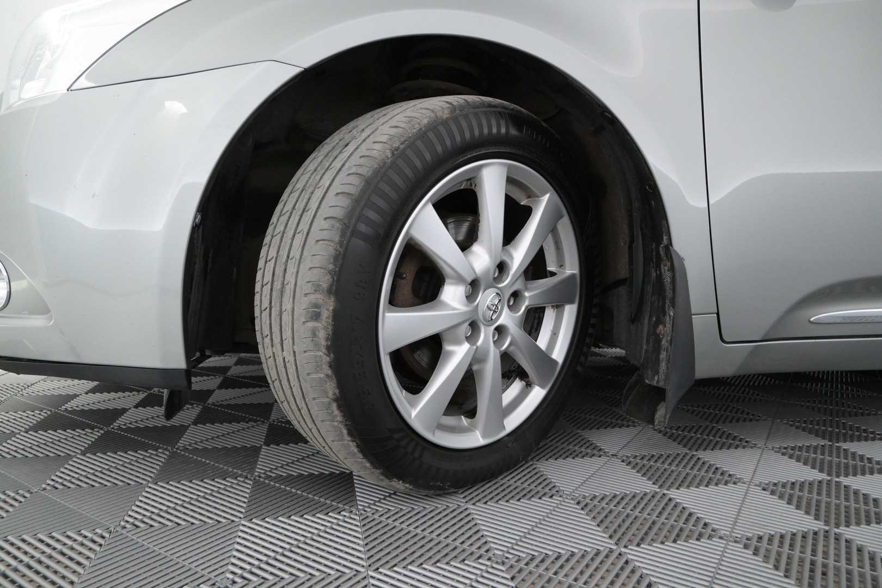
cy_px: 294
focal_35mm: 24
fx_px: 588
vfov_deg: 53.1
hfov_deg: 73.7
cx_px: 441
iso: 2500
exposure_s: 1/100
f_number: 5
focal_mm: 16
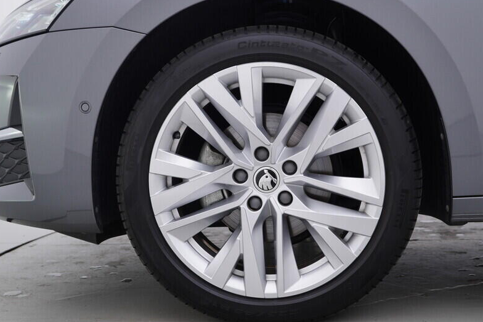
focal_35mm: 47
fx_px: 631
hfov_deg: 41.9
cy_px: 144
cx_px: 267
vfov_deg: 28.6
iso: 125
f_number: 4
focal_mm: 24
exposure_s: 1/80
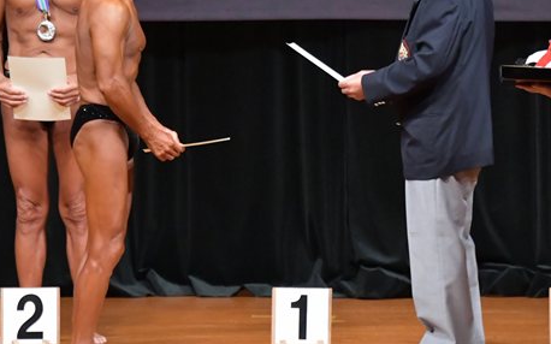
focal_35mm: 440
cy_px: 117
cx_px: 325
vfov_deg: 3.0
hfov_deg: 4.8
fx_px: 6606
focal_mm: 170
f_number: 5.6
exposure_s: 1/400
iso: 6400
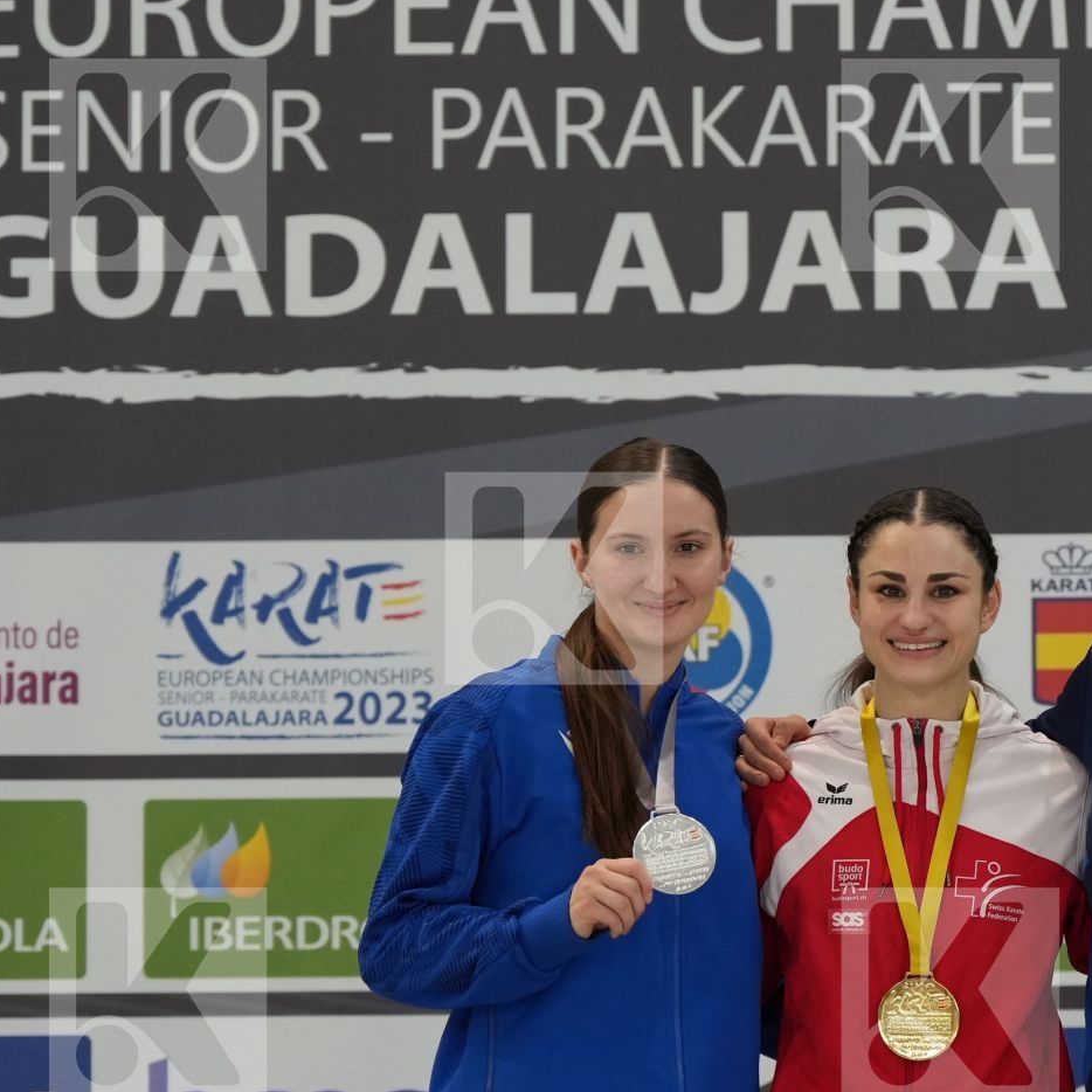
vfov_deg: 6.1
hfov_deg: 6.1
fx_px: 10172
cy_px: 579
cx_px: 951
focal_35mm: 285
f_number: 2.8
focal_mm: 116
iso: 1600
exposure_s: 1/500
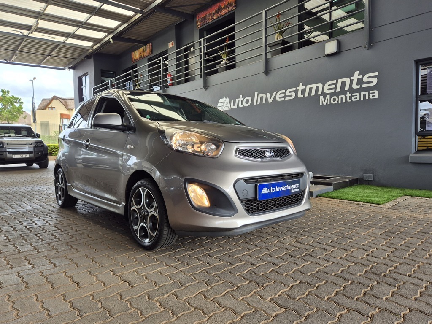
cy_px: 162
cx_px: 216
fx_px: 287
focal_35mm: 23
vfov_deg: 58.9
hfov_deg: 73.9
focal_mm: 5.4
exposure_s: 1/180
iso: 25
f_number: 1.8
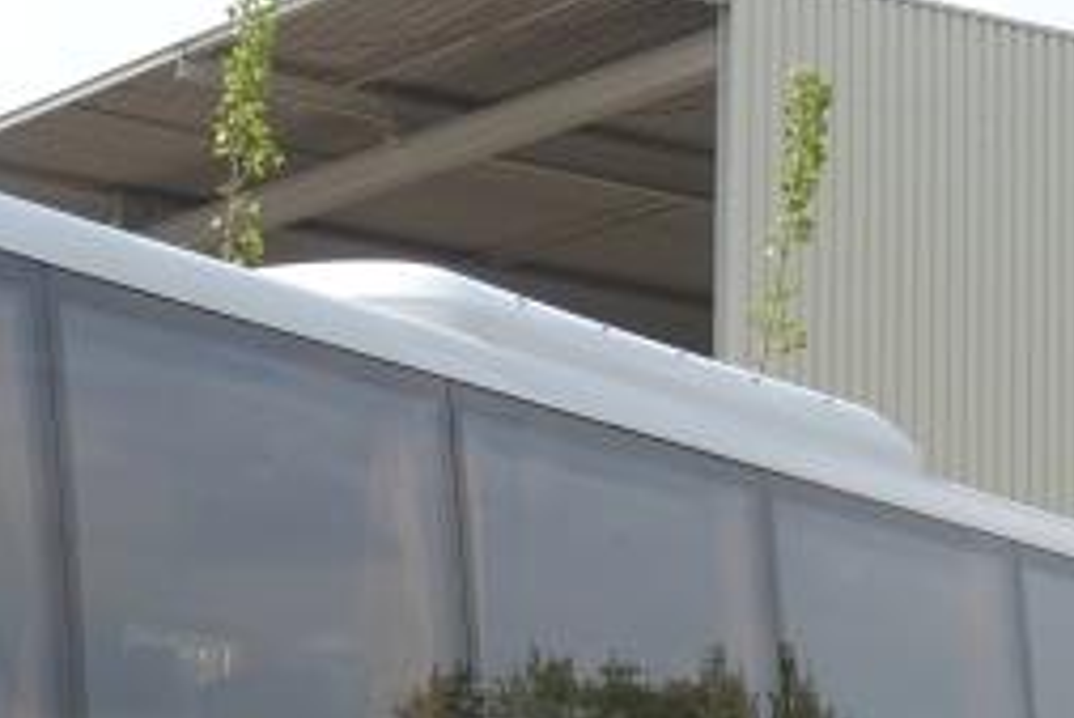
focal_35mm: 182
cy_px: 818
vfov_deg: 7.5
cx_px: -416
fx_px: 5433
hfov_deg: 11.0
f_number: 4
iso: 125
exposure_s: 1/800
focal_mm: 16.39
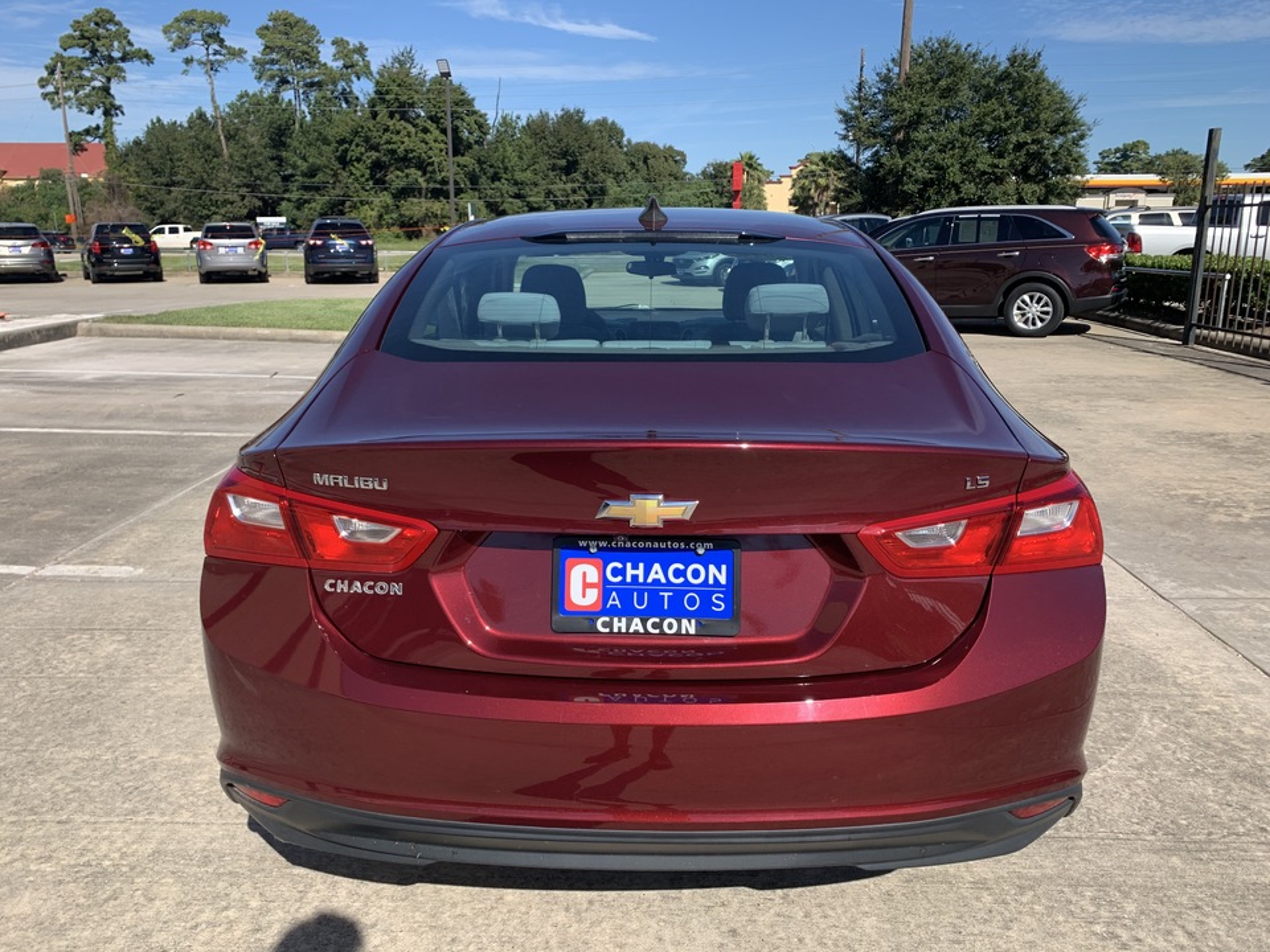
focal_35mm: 26
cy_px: 476
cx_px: 635
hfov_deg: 67.3
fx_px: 954
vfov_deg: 53.1
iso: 25
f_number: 1.8
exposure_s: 1/1748
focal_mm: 4.25
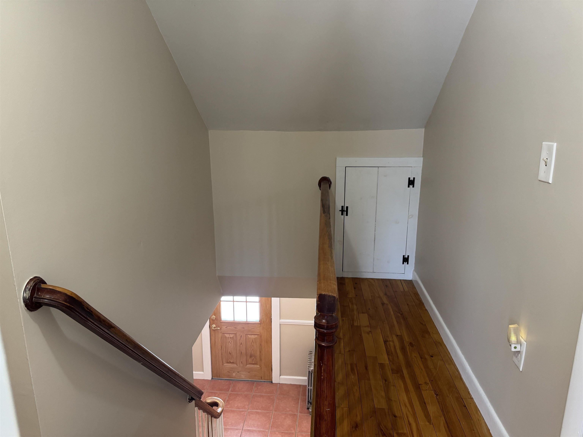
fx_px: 404
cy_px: 218
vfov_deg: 56.8
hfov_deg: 71.6
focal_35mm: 24
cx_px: 292
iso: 250
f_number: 1.78
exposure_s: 1/60
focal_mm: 6.76
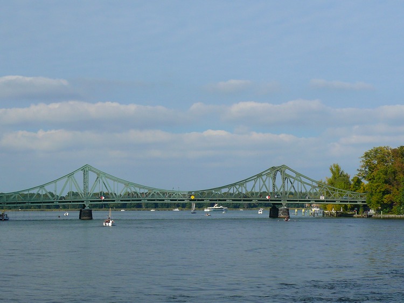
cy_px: 152
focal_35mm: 87
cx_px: 202
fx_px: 1015
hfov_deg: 22.5
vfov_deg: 17.0
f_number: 5
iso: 100
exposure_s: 1/250
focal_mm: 13.7
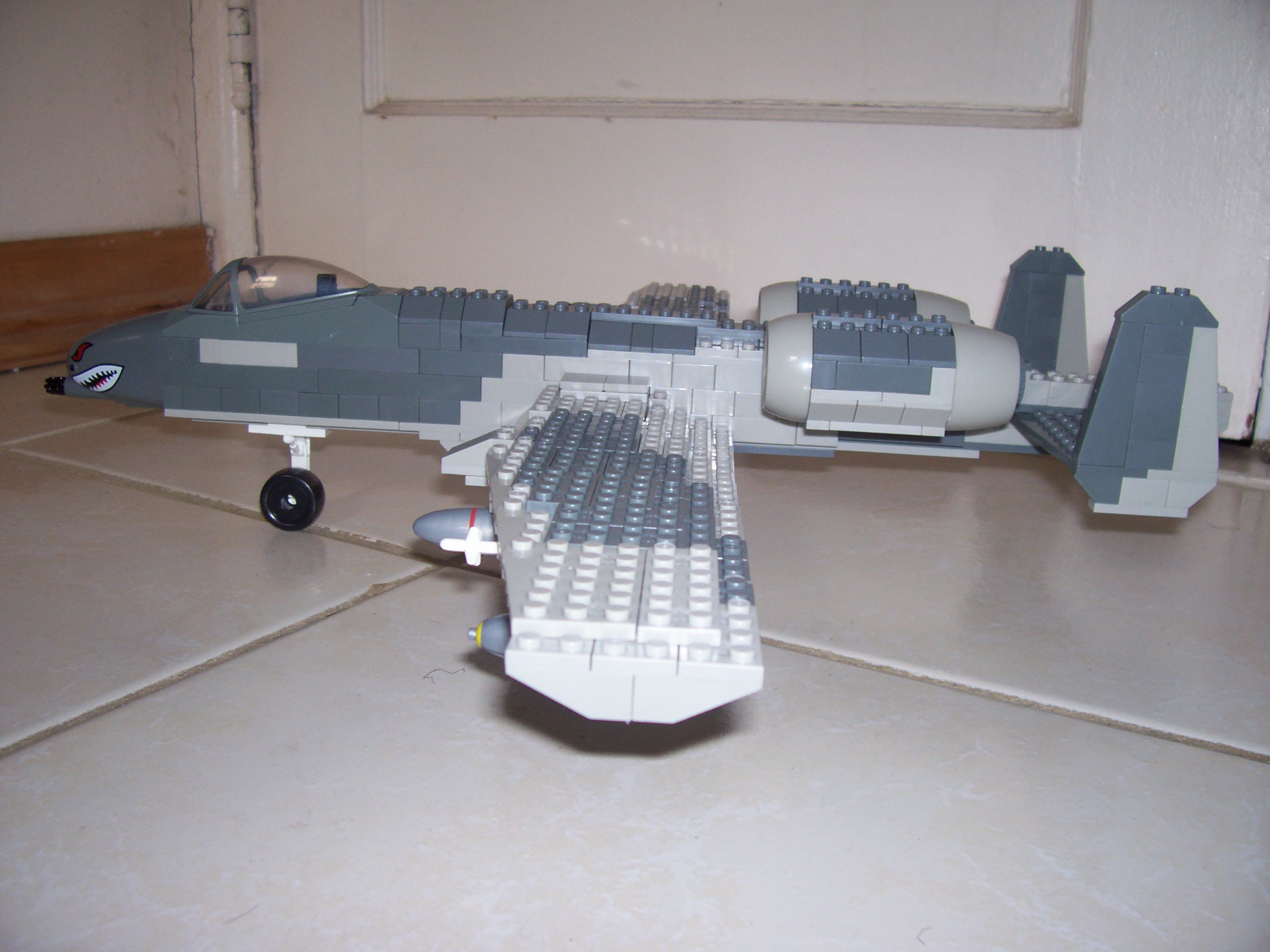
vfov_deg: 41.8
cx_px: 635
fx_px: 1247
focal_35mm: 34
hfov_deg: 54.0
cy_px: 476
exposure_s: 1/64
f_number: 2.7
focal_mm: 5.6
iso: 80
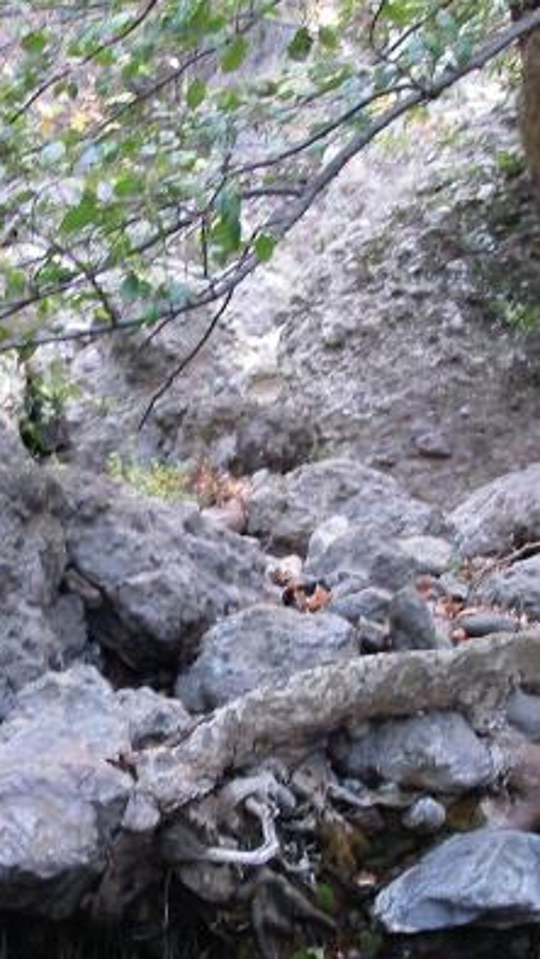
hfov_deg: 14.3
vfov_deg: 25.1
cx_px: 71
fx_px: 2136
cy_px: 650
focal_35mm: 84
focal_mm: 6.3
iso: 200
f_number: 3.3
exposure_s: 1/25
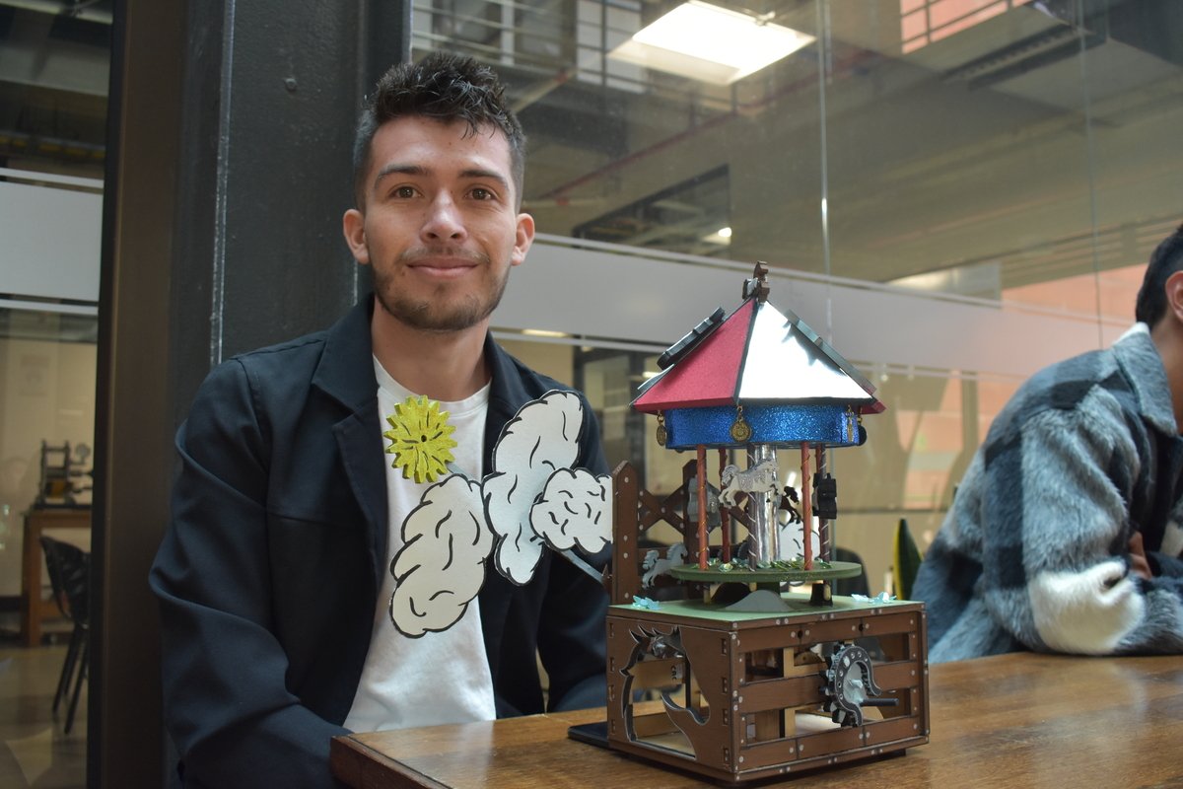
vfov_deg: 38.4
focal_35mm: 34
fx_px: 1134
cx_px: 592
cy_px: 394
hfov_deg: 55.1
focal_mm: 23
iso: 800
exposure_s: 1/100
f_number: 5
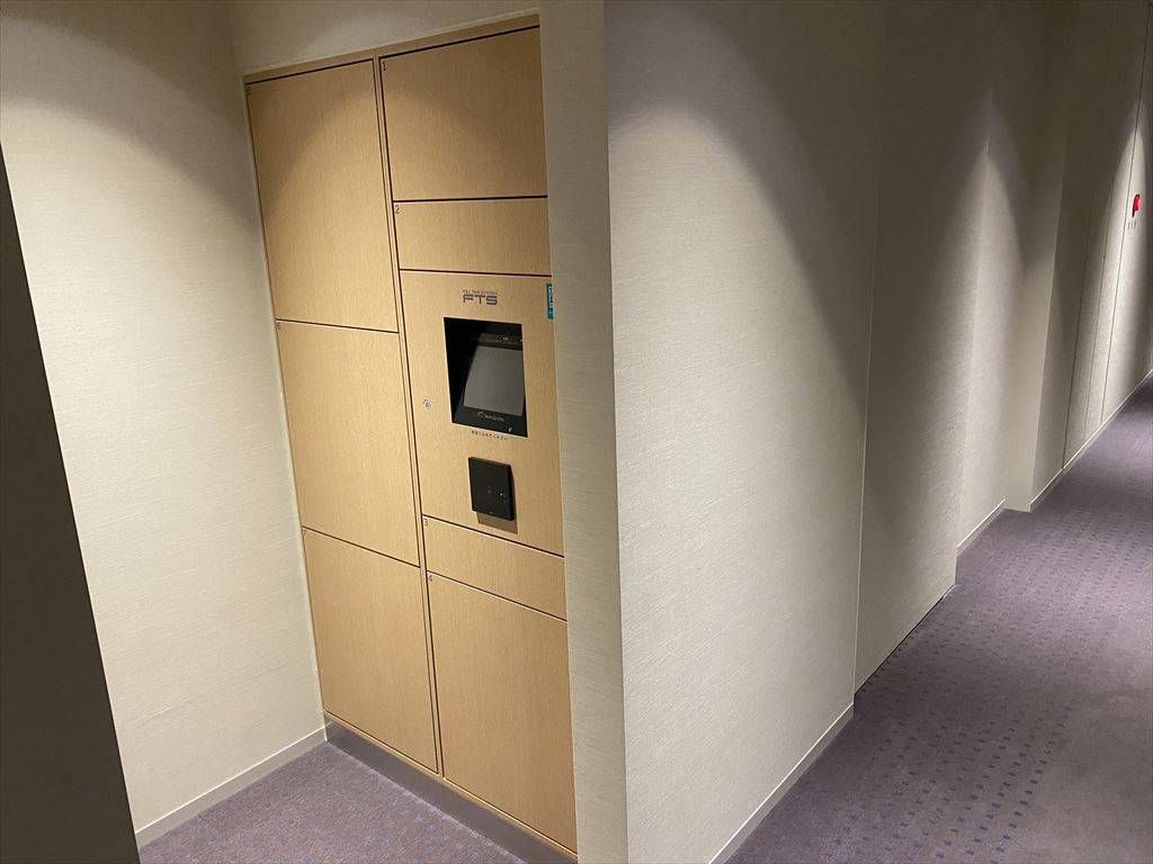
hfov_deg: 67.3
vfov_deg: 53.1
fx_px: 866
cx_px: 576
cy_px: 432
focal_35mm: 26
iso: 400
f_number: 1.8
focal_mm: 4.25
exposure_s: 1/60
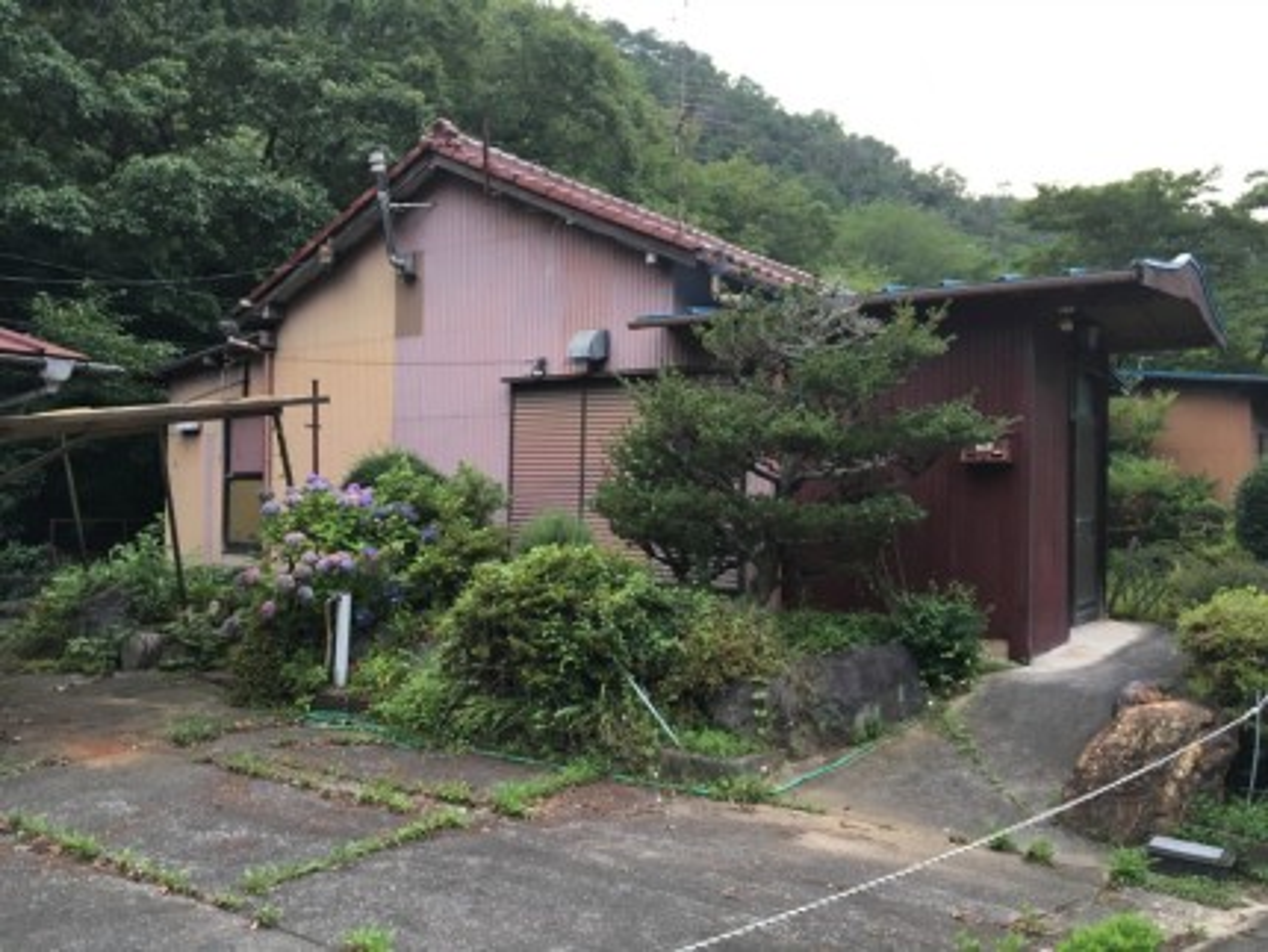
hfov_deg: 61.6
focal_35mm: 29
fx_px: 1063
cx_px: 634
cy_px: 476
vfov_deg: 48.3
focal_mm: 4.15
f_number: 2.2
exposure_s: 1/30
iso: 80
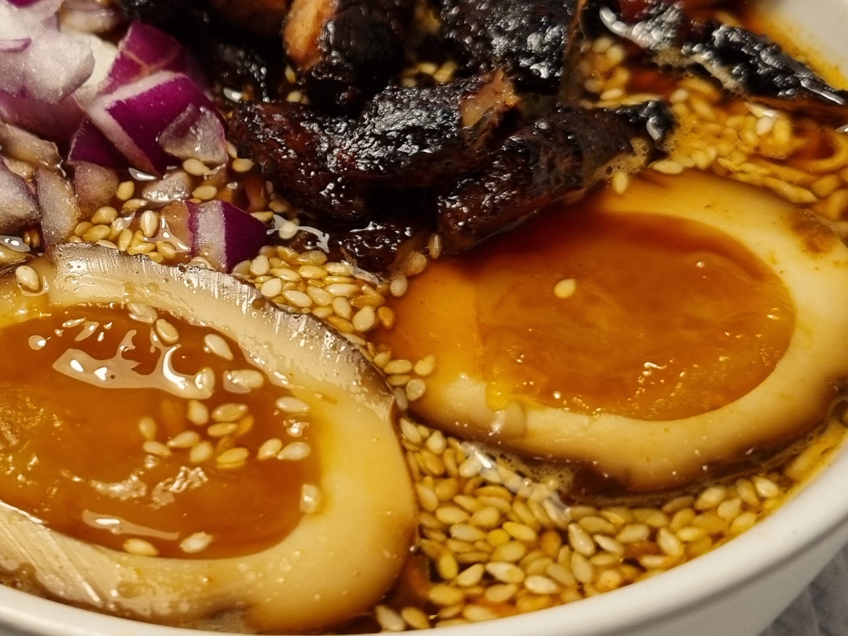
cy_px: 283
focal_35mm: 61
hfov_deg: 30.8
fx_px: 1494
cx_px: 156
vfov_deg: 24.0
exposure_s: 1/100
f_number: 1.8
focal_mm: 5.4
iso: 125
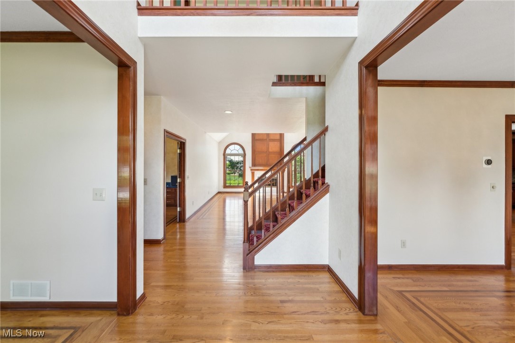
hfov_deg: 104.3
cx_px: 258
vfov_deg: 81.2
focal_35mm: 14
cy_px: 172
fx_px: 200
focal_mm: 14
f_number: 2.8
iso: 640
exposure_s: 1/320
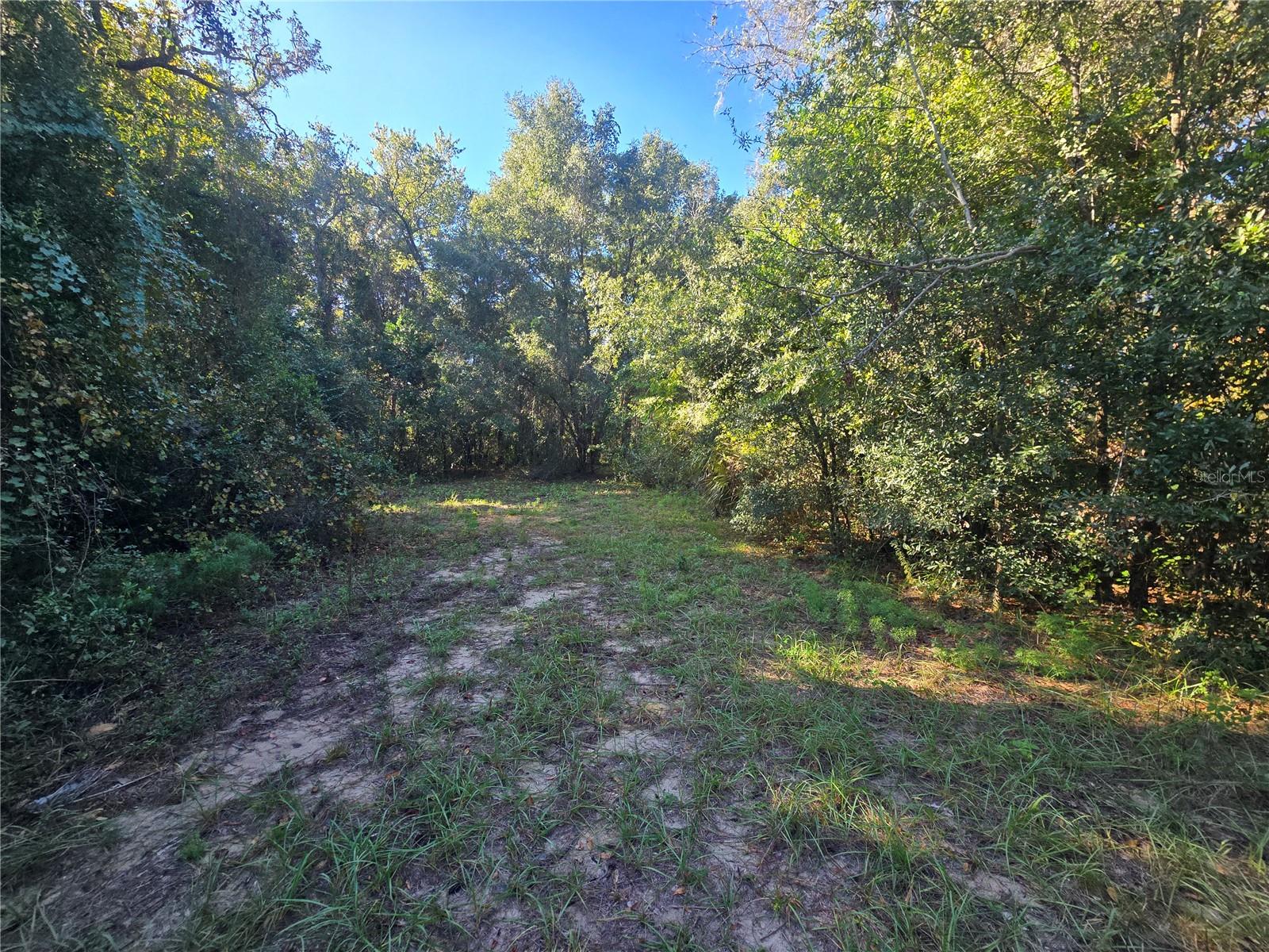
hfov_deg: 106.2
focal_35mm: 13
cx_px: 634
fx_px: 477
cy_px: 476
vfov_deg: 89.9
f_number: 2.2
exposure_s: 1/262
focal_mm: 2.2
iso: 50
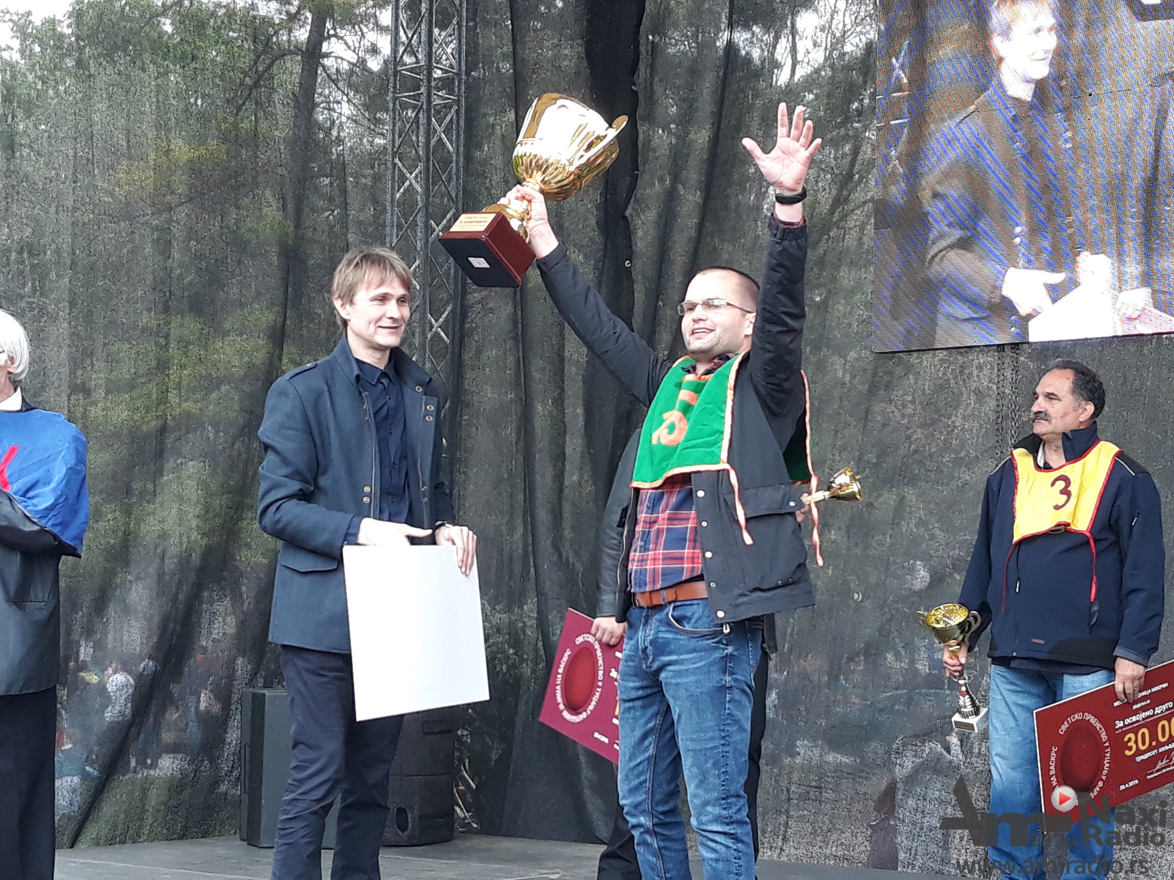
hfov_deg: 65.3
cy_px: 440
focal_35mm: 27
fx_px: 916
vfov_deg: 51.4
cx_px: 587
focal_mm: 3.71
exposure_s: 1/50
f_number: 1.7
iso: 50
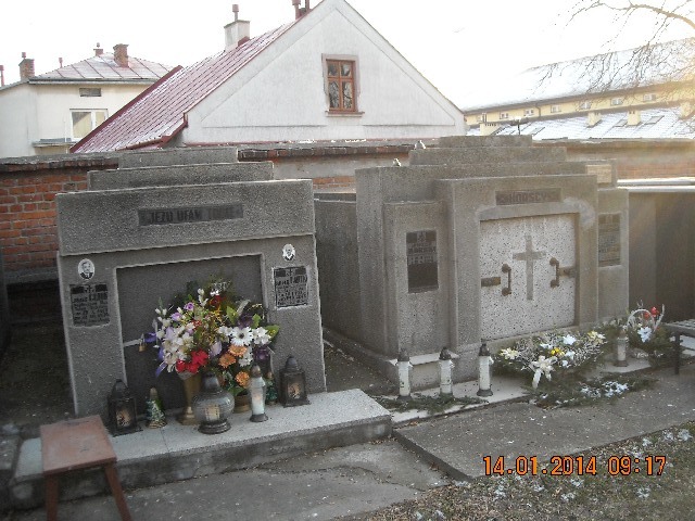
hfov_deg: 52.6
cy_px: 260
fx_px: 703
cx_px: 348
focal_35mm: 35
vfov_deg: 40.7
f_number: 2.8
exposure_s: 1/250
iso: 175
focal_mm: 5.7
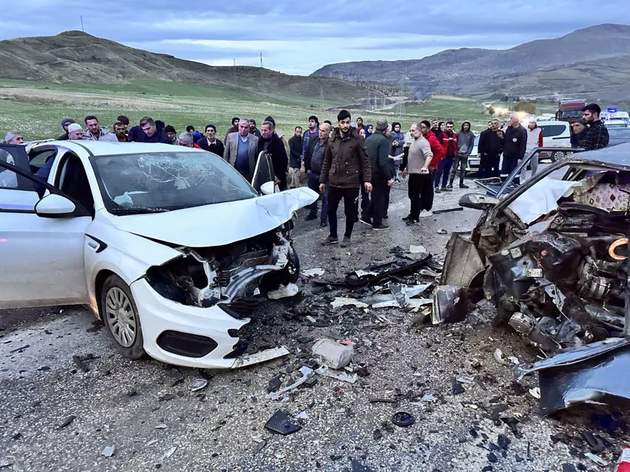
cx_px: 315
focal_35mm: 24
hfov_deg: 71.6
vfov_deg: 56.8
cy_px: 236
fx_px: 437
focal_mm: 6.86
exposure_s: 1/33
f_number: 1.78
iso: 1000
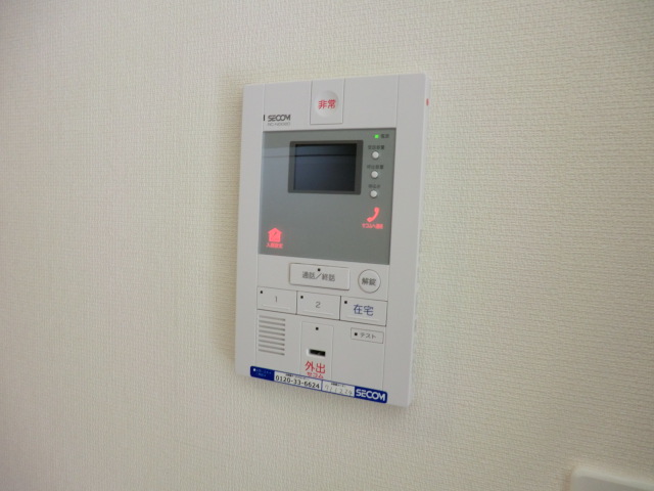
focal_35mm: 24
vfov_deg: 56.8
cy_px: 246
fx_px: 453
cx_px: 327
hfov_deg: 71.6
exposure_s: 1/60
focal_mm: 4.3
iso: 100
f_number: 3.2
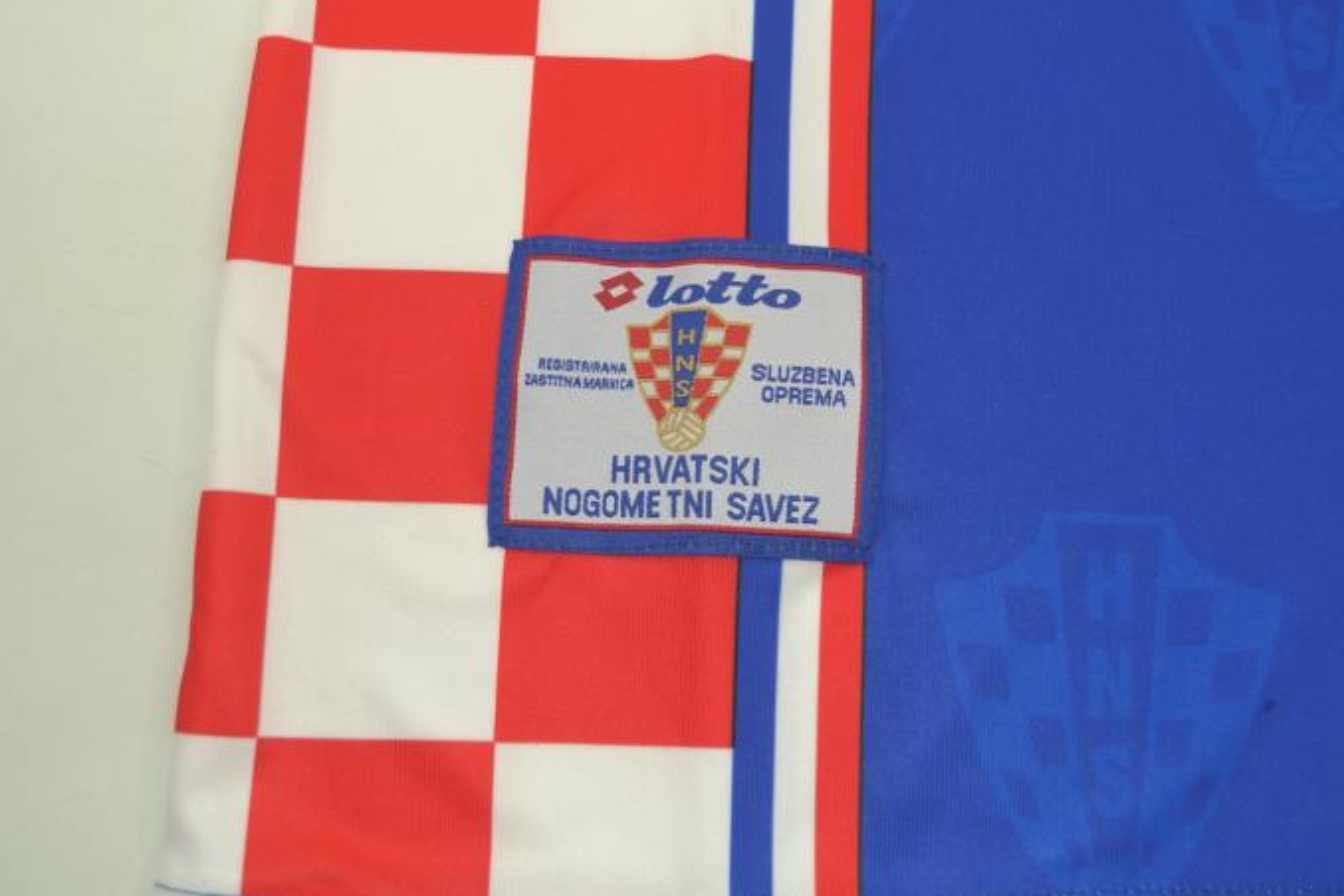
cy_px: 407
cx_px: 694
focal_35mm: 46
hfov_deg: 42.7
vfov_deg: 29.2
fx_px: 1717
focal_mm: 26
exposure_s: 1/125
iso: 200
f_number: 4.2
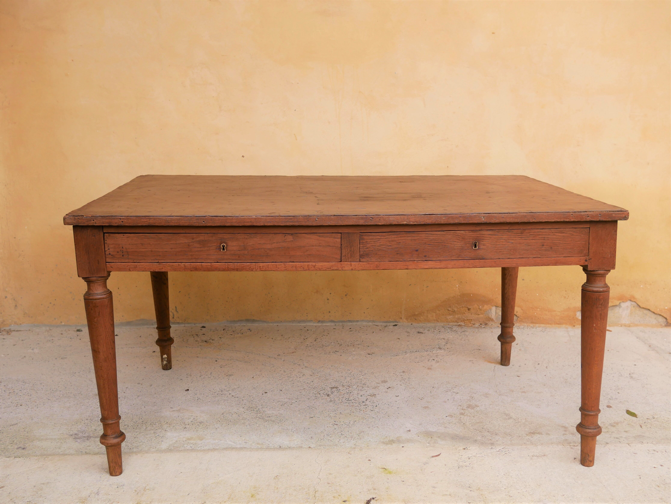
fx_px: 776
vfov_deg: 36.0
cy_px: 252
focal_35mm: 40
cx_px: 336
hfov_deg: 46.8
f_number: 3.2
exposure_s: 1/400
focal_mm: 20
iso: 200
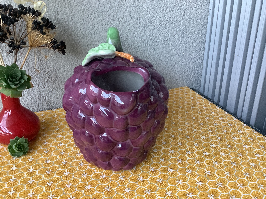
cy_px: 100
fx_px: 238
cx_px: 133
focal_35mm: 31
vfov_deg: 45.4
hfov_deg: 58.4
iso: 250
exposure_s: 1/33
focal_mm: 3.3
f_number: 2.4
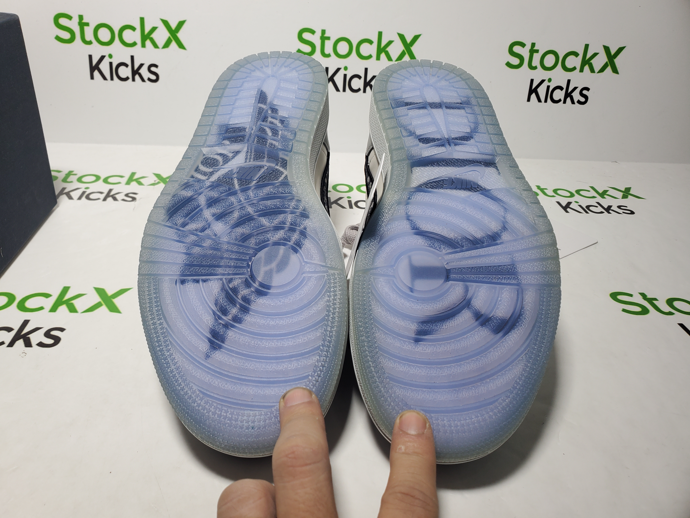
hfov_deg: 67.3
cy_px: 259
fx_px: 518
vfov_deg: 53.1
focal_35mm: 26
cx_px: 345
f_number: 2.4
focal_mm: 4.3
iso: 50
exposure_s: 1/198
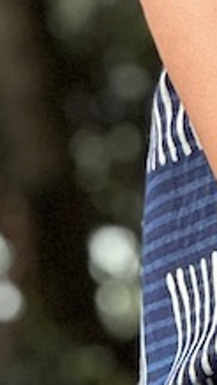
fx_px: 5582
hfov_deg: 2.2
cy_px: -277
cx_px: 463
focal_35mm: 547
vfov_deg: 3.9
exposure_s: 1/60
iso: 320
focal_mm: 9
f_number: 2.8
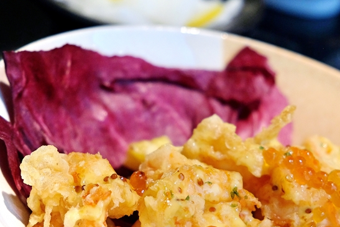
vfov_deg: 11.7
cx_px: 180
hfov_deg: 17.5
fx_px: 1105
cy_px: 146
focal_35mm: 117
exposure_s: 1/45
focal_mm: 42.5
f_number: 4
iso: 800
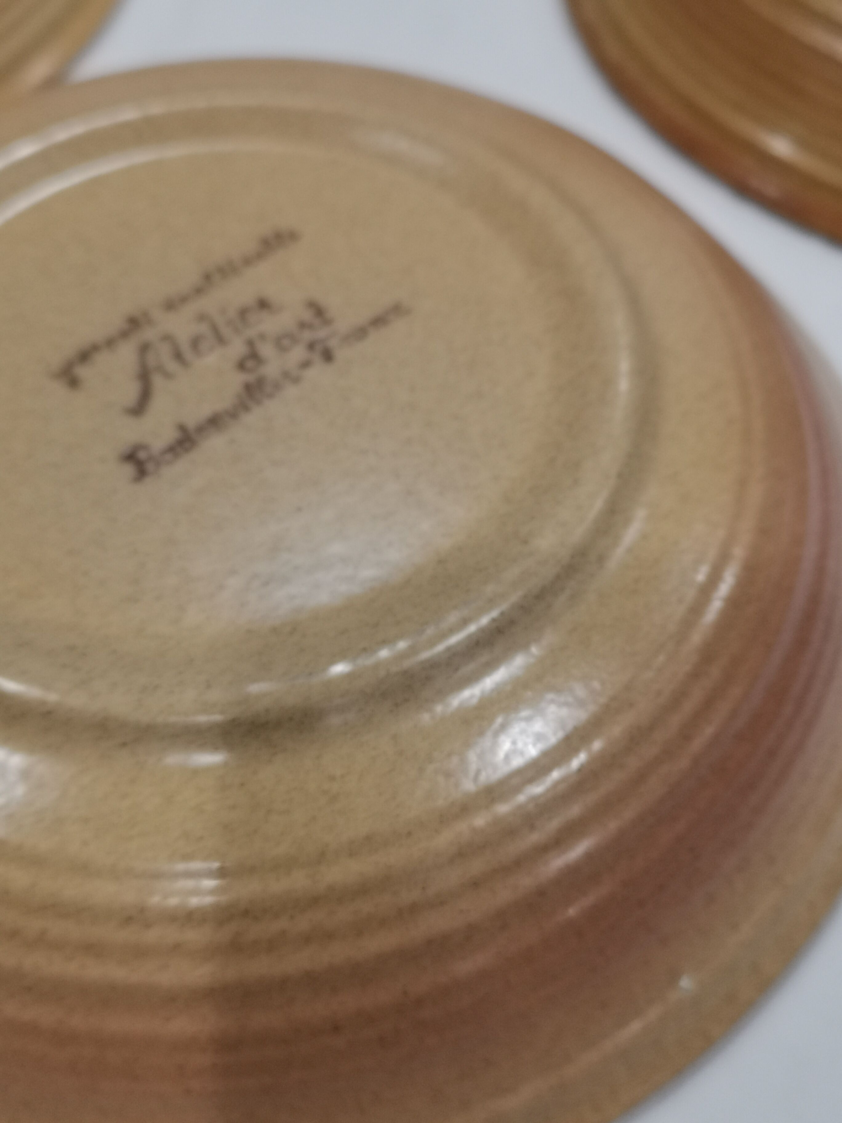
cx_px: 421
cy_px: 562
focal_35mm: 39
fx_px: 1265
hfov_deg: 36.8
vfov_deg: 47.9
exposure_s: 1/100
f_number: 1.8
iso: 200
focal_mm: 5.58
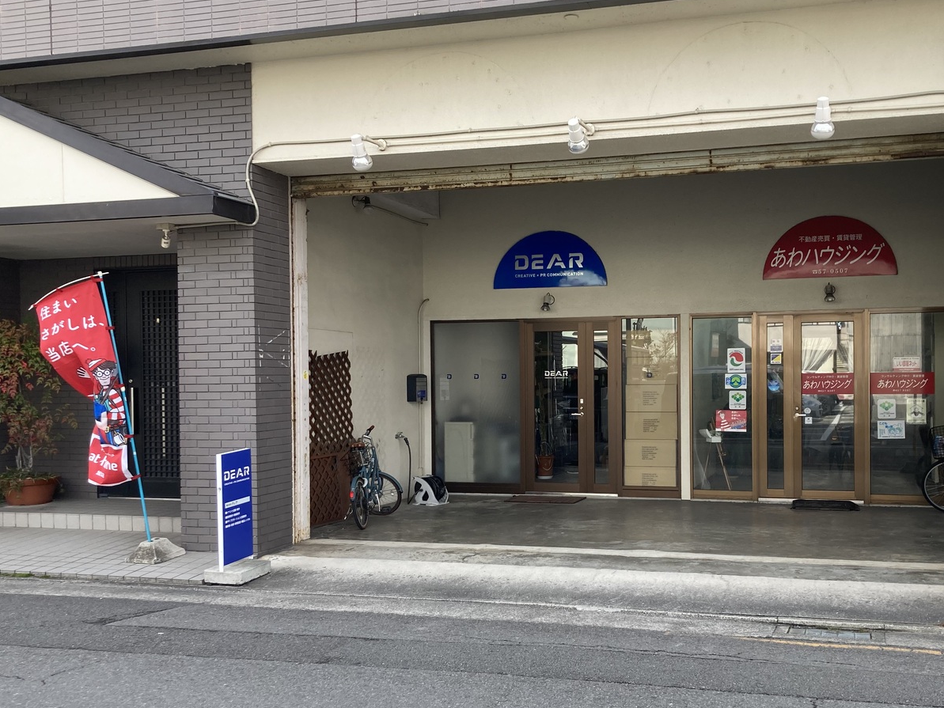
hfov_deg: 48.7
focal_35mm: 38
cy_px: 415
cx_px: 563
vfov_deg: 37.6
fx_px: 1036
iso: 20
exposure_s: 1/405
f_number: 1.8
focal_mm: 3.99
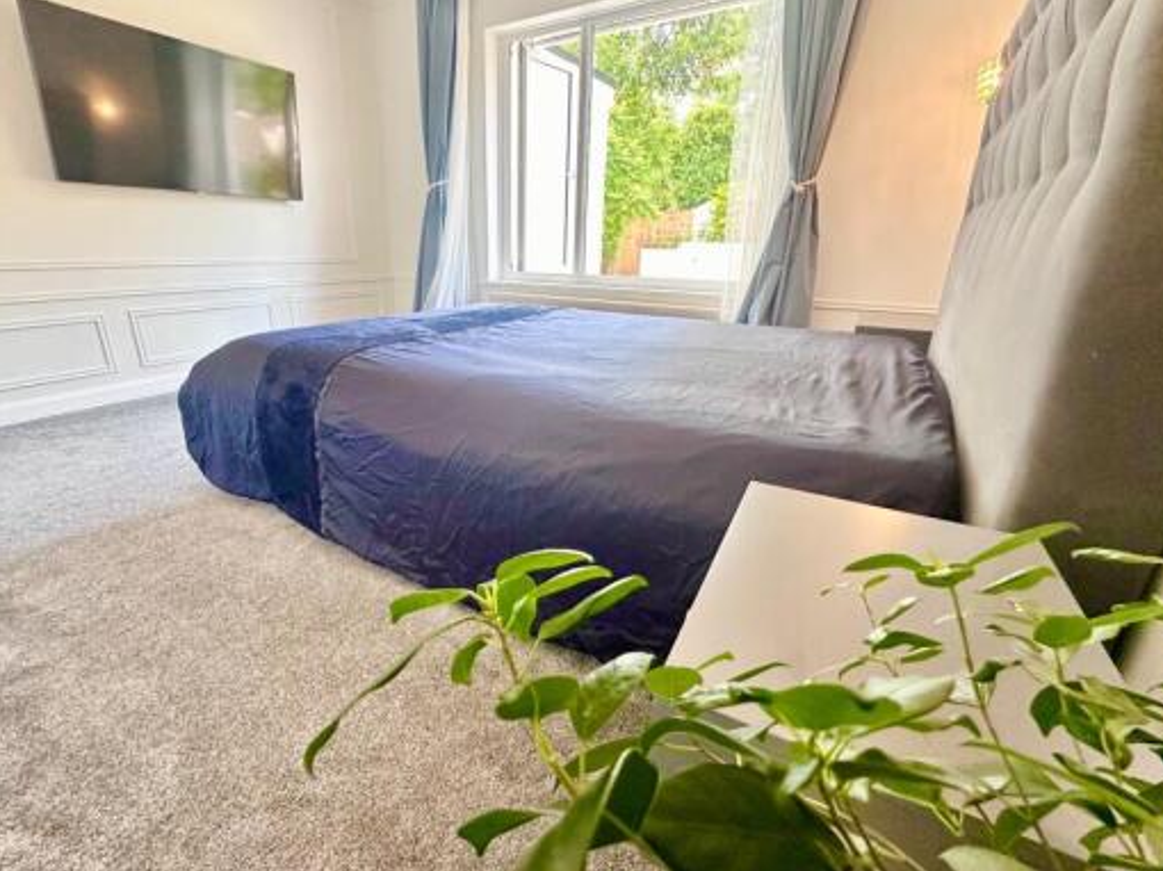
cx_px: 548
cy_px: 423
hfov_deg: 94.4
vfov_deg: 78.0
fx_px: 537
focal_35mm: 16
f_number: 2.2
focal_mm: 2.22
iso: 200
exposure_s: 1/99
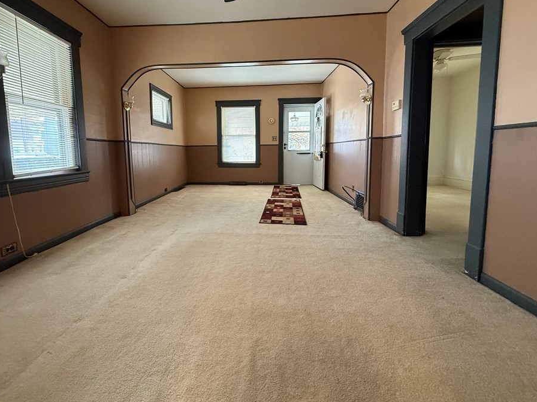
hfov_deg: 94.2
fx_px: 248
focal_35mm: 16
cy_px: 175
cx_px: 243
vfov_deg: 77.7
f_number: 2.2
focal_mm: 2.22
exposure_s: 1/60
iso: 500
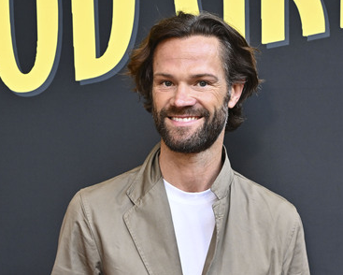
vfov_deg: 28.6
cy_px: 136
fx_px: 538
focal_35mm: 53
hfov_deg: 35.3
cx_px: 198
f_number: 4.5
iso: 2000
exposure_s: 1/320
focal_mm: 46
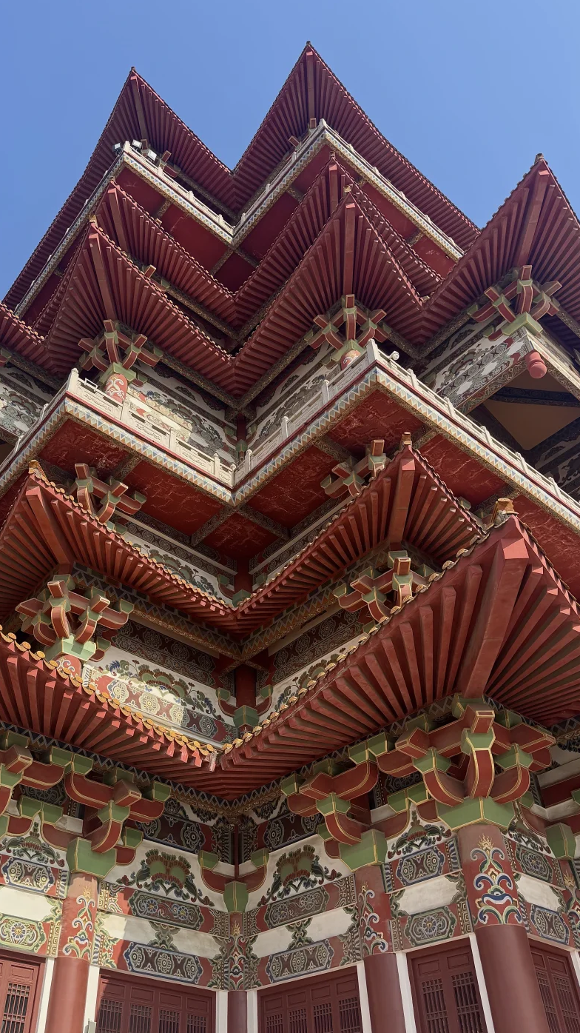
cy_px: 524
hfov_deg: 42.5
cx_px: 212
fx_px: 739
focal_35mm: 27
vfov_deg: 69.9
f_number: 1.78
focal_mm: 6.76
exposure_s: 1/2252
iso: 80
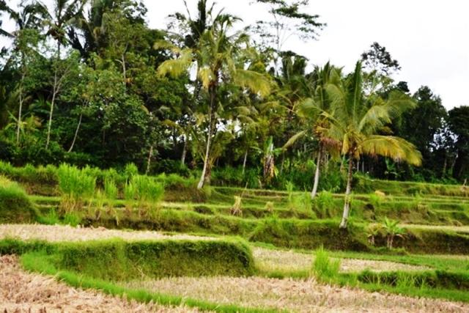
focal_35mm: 82
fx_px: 1075
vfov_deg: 16.6
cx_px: 234
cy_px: 156
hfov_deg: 24.6
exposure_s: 1/200
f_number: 6.3
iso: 100
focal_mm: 55
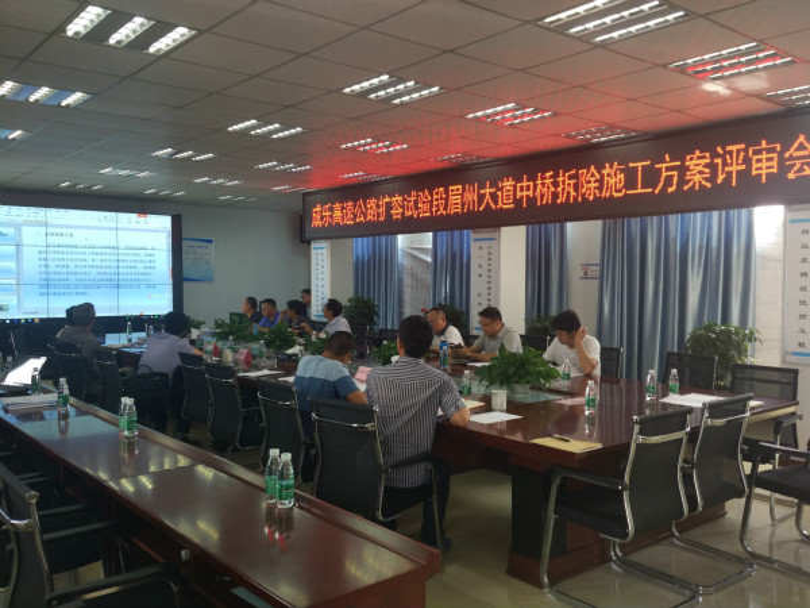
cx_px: 405
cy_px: 304
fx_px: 702
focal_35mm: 30
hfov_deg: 60.0
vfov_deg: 46.8
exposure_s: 1/50
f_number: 2
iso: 120
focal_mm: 4.12
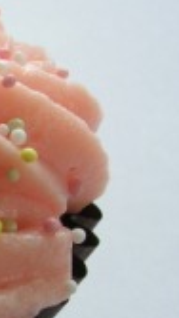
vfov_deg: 19.2
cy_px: 209
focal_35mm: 111
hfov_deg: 10.0
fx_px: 936
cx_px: -192
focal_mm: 7.8
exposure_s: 1/81
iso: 64
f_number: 4.8
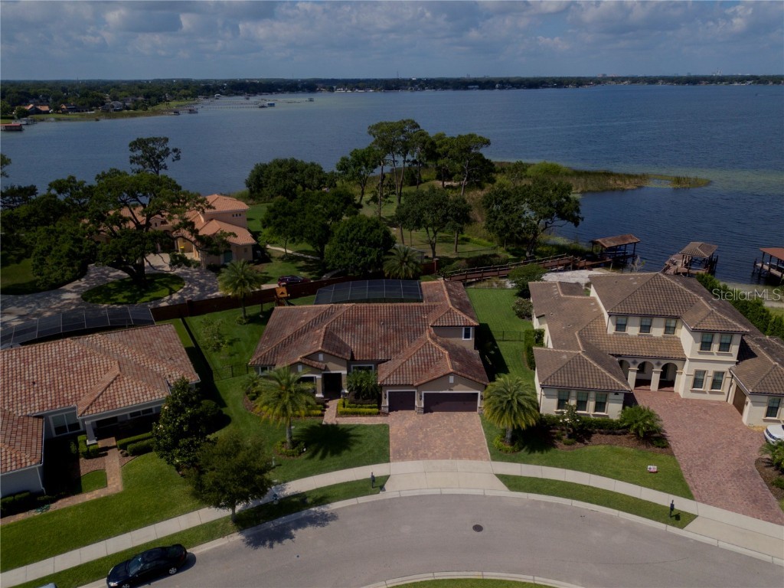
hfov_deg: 67.3
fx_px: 589
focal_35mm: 26
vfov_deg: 53.1
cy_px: 294
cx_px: 392
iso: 100
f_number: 2.2
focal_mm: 4.73
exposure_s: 1/2700
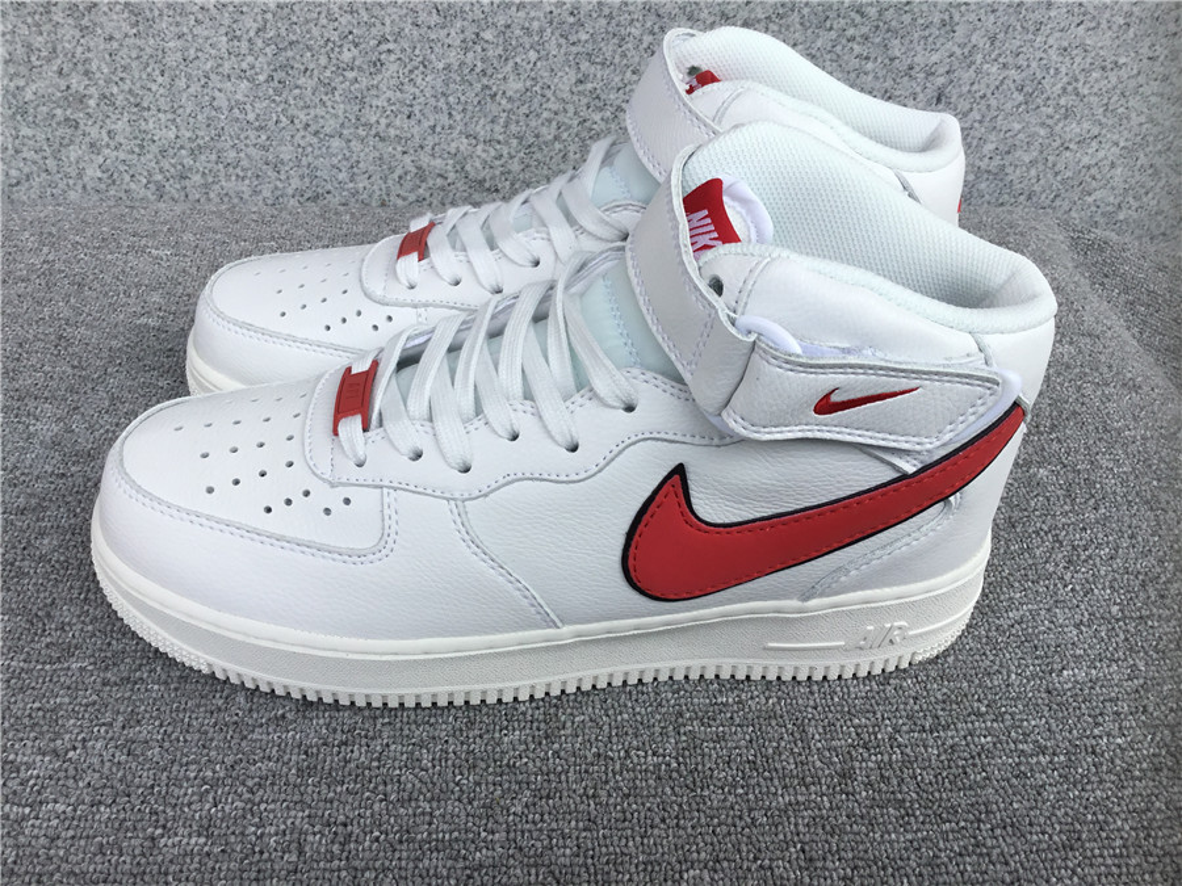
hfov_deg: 58.4
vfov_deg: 45.4
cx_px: 591
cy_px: 443
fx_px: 1059
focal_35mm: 31
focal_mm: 3.3
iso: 25
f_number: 2.4
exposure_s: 1/547
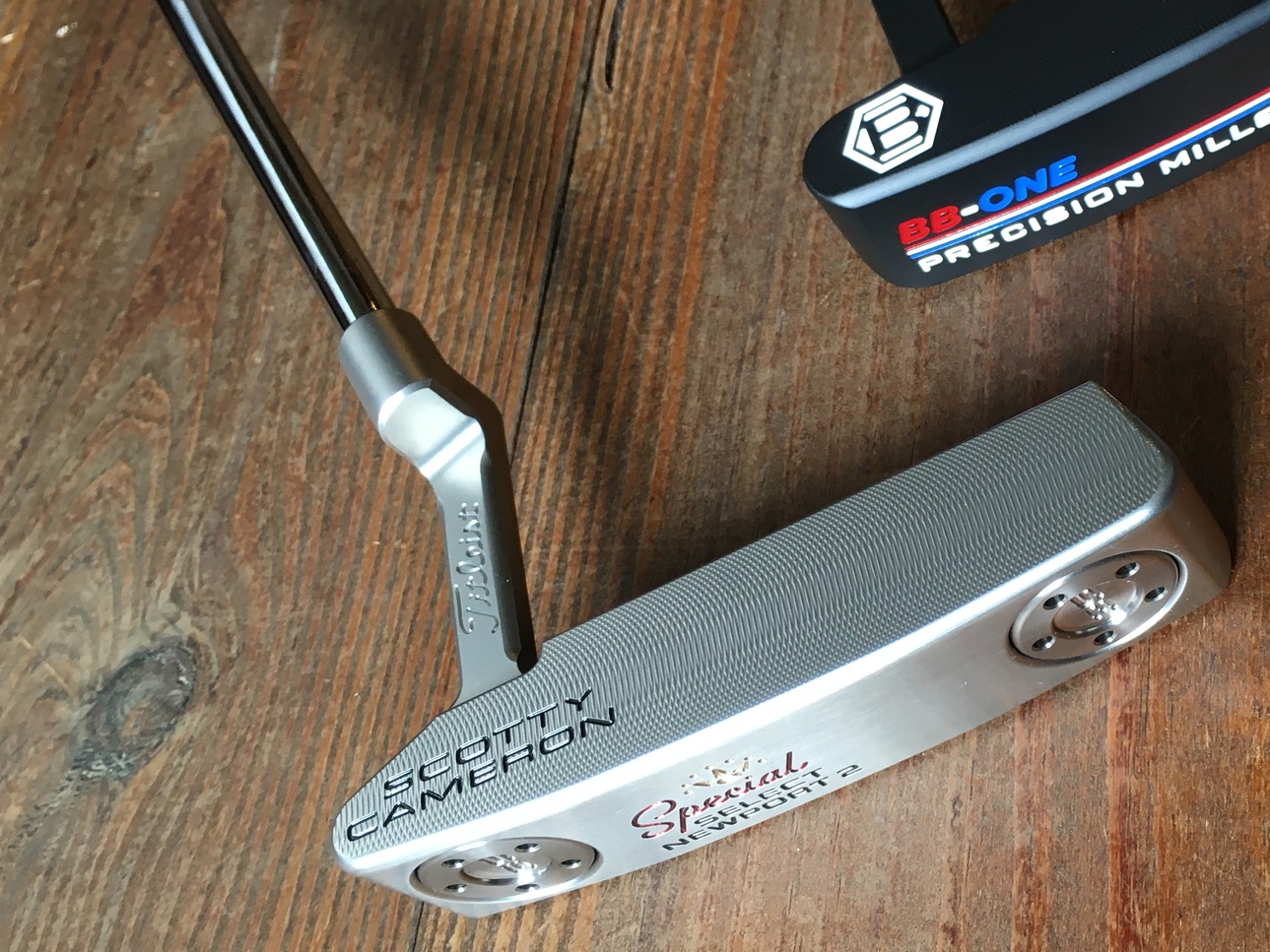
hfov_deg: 40.8
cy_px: 315
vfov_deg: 31.9
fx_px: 1651
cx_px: 956
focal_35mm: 45
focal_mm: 4.15
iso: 50
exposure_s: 1/30
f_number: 2.2
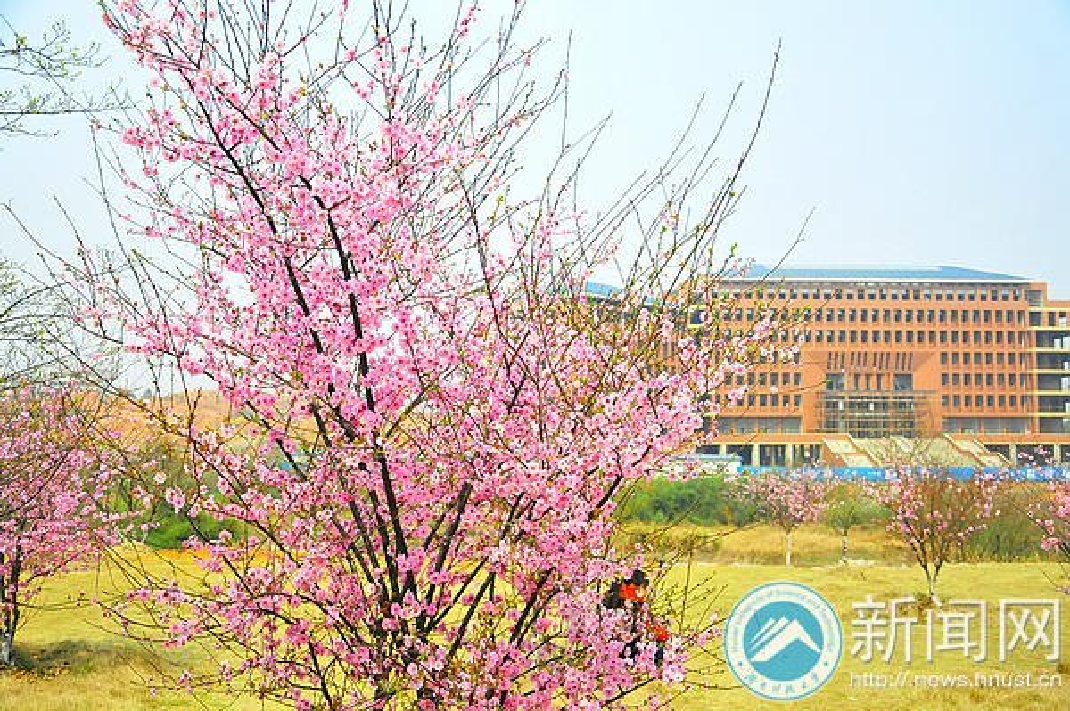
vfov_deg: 41.6
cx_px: 535
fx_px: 935
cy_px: 356
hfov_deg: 59.5
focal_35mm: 32
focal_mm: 21
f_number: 3.8
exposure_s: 1/8000
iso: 2500
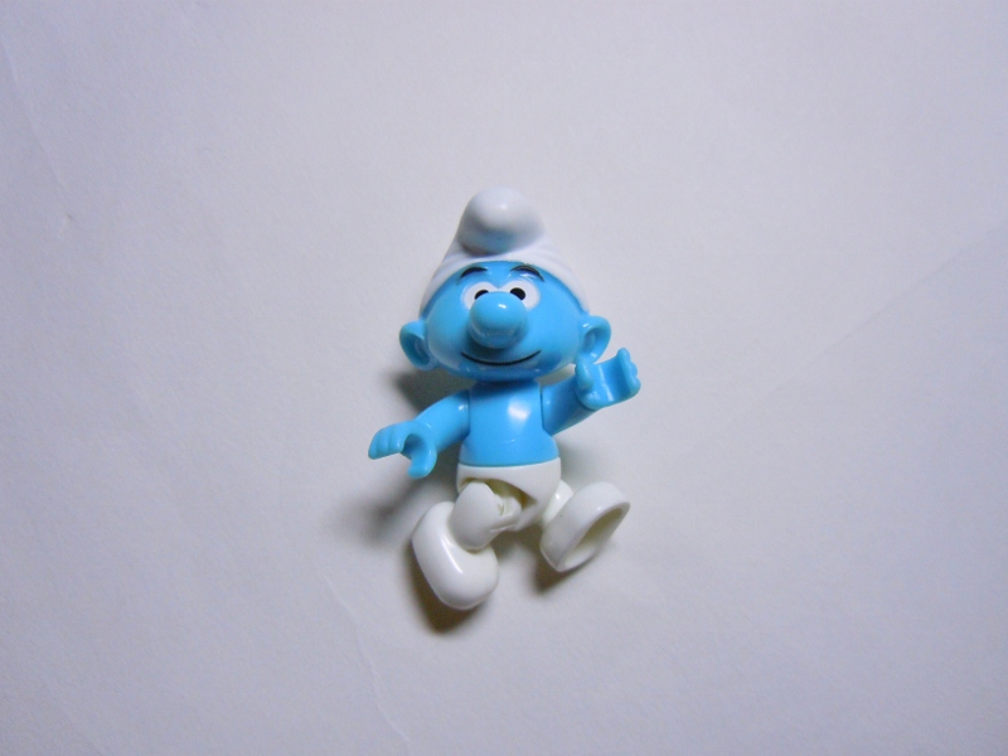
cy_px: 378
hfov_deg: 60.0
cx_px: 504
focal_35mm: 30
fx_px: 874
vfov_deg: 46.8
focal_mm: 5.4
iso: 400
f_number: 3.5
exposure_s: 1/200
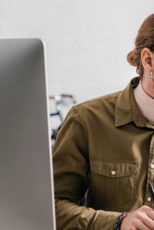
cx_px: 128
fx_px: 743
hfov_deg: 11.8
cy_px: 129
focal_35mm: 116
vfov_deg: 17.6
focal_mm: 50
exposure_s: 1/200
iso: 100
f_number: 3.5
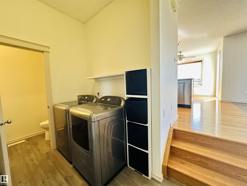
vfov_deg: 85.7
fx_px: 100
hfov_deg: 102.1
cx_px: 124
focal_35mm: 14
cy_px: 93
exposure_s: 1/120
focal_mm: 2.22
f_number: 2.2
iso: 200
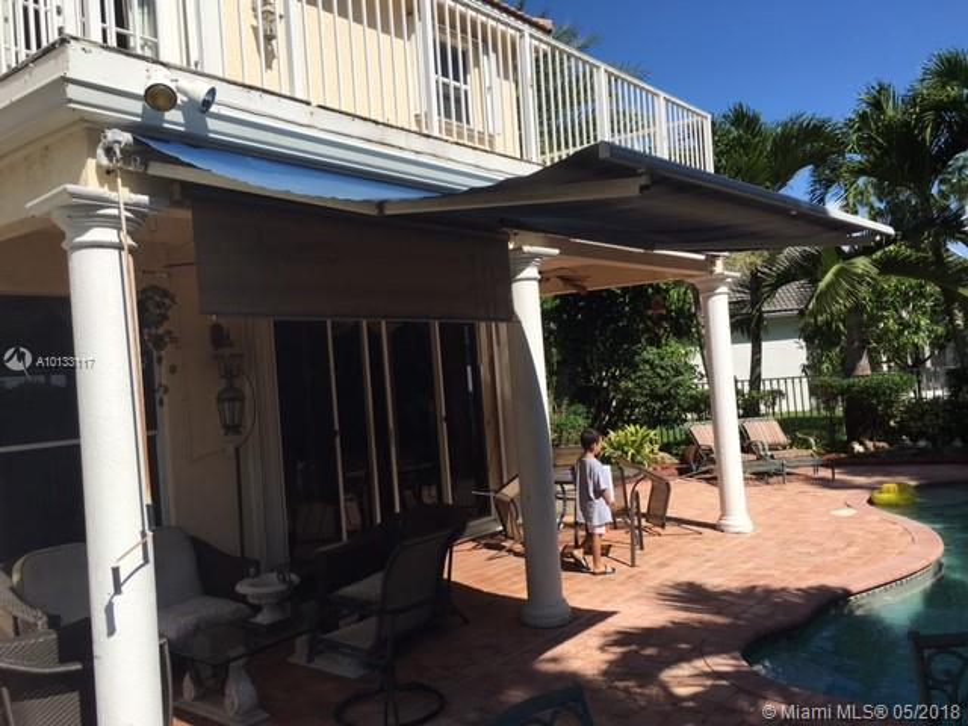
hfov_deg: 61.7
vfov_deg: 48.2
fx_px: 811
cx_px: 484
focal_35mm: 29
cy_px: 363
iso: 25
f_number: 2.2
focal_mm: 4.15
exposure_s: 1/2024
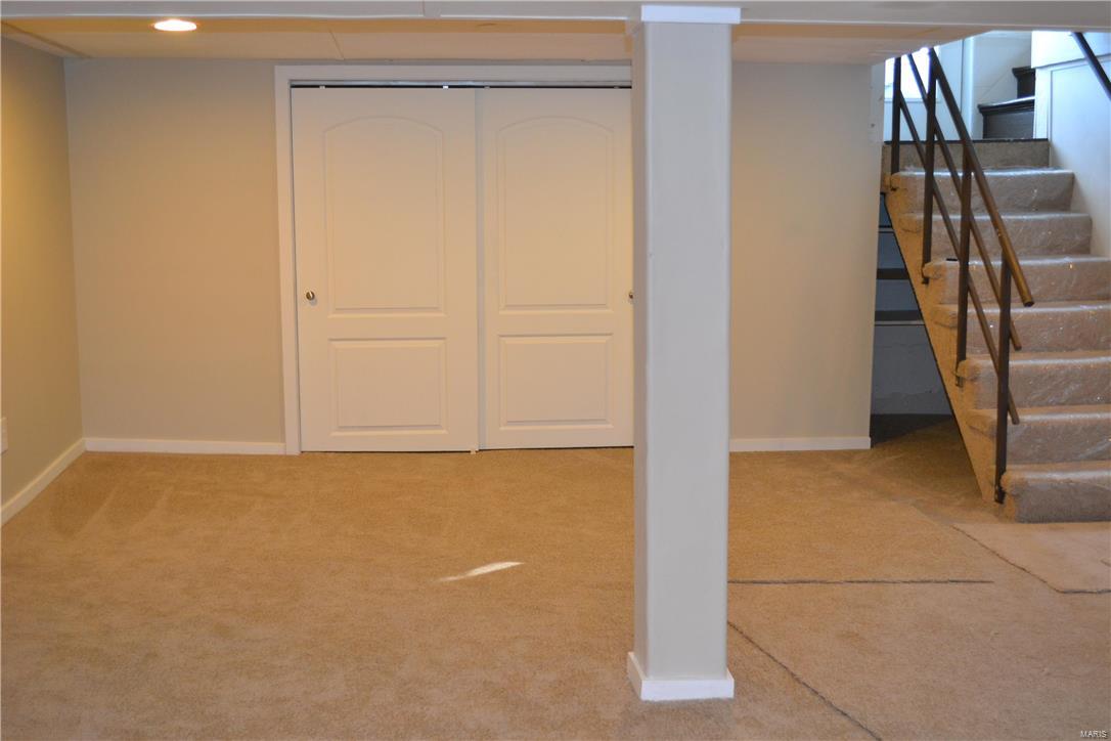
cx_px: 556
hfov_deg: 49.6
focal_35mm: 39
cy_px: 370
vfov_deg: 34.2
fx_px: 1203
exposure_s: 1/60
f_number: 4.2
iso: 1100
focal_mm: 26
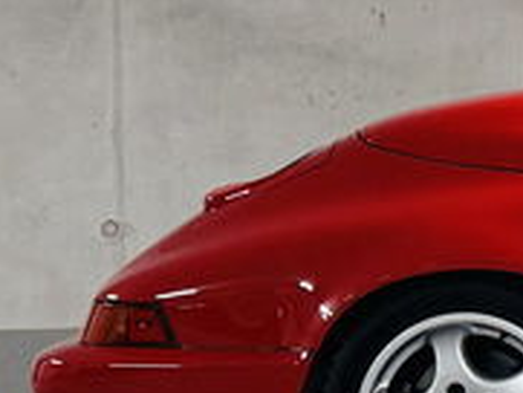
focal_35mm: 102
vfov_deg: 14.2
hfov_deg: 16.0
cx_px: 968
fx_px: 1542
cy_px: -29
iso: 200
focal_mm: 6.76
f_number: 1.78
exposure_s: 1/100
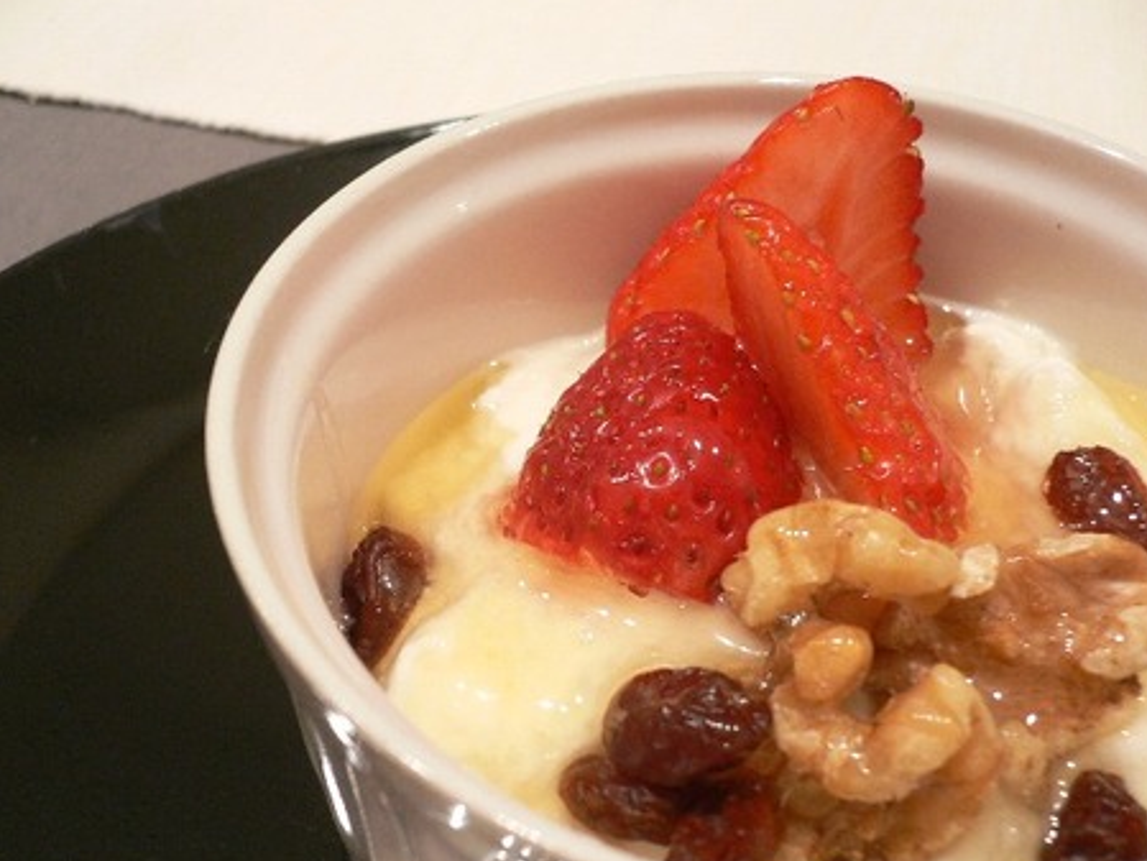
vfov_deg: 36.8
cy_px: 471
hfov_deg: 47.8
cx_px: 554
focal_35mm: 39
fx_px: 1293
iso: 200
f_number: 2.8
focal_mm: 5.8
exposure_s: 1/13
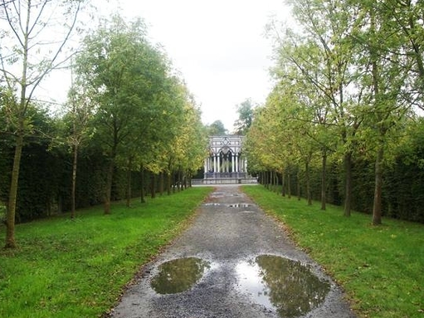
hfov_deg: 40.4
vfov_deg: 30.9
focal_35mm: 47
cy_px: 147
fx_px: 576
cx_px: 226
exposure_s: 1/250
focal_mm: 7.1
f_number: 3.2
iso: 80
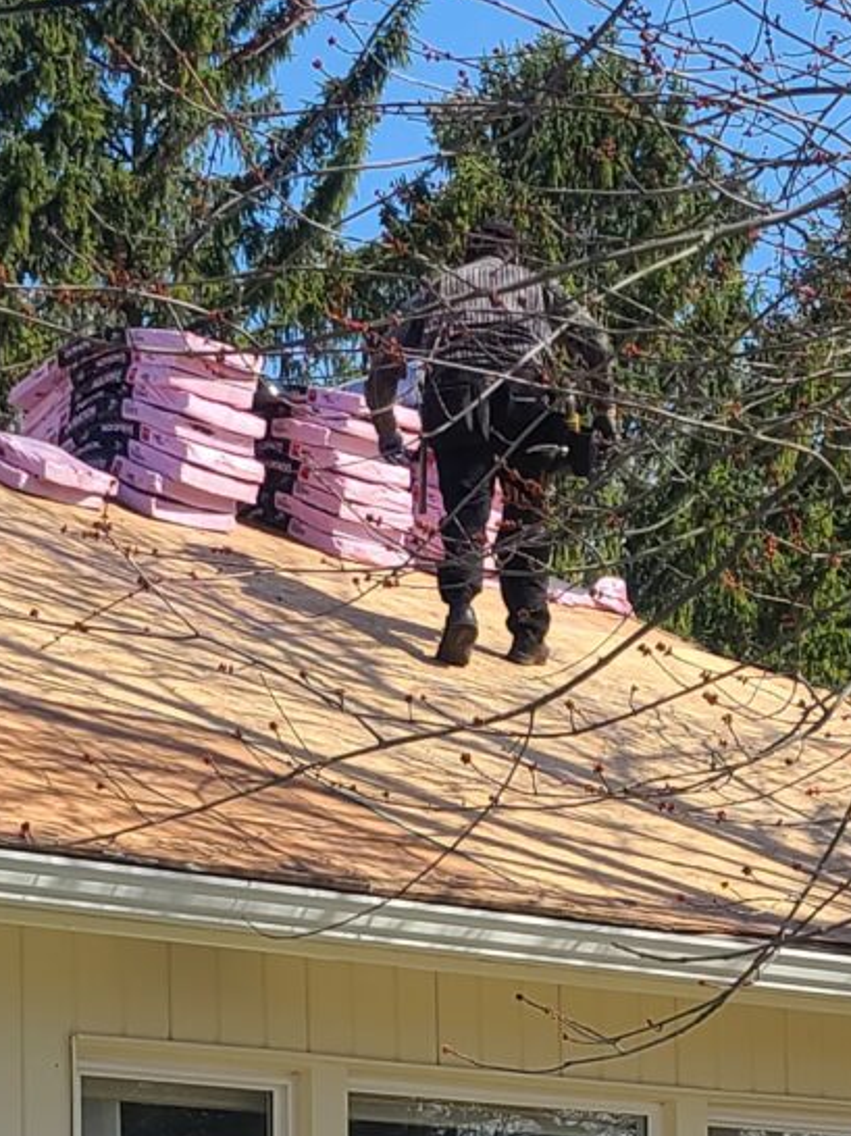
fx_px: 4002
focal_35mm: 122
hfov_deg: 12.1
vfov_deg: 15.5
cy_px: 1402
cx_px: 375
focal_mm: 5.4
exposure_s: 1/1699
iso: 40
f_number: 1.8
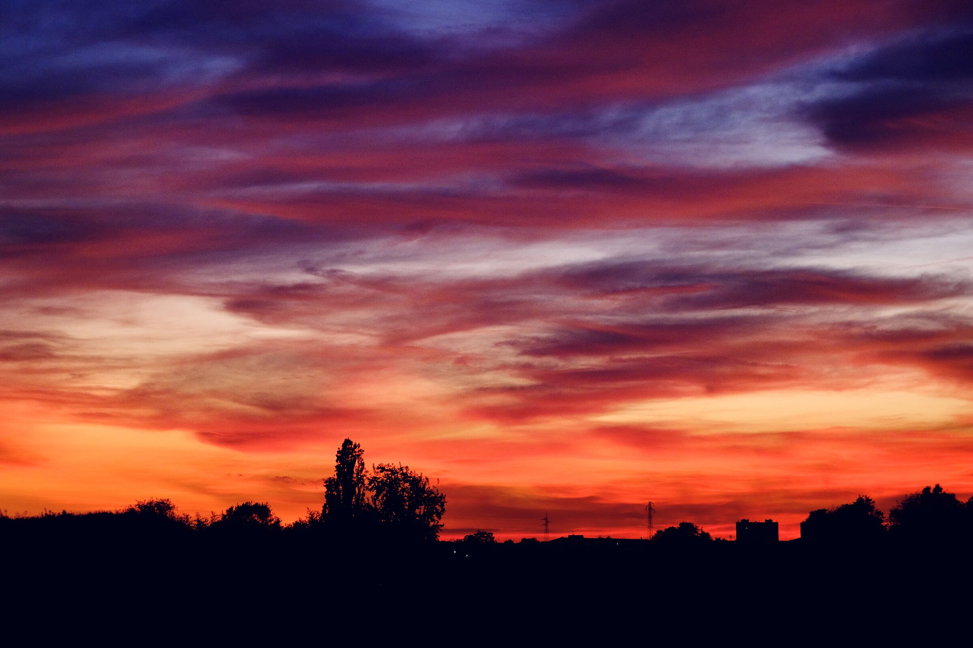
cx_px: 486
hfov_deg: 17.1
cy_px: 324
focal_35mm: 120
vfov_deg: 11.4
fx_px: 3243
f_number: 4
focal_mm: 80
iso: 800
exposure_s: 1/52
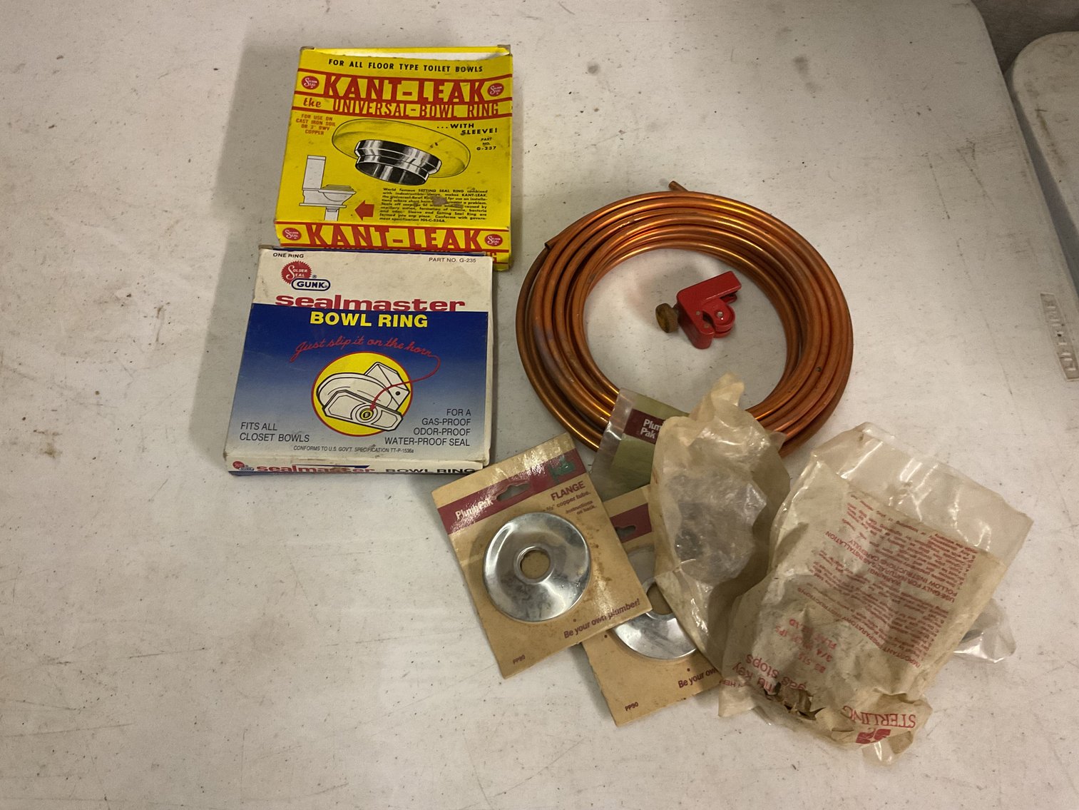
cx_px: 540
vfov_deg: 48.2
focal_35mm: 29
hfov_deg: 61.7
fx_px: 904
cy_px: 405
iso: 200
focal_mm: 3
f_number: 1.8
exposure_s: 1/60
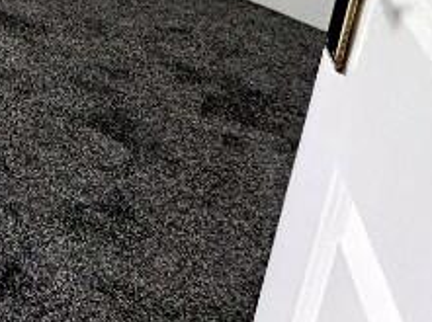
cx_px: -461
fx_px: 810
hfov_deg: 18.1
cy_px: -299
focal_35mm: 65
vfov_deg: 17.2
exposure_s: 1/99
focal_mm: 2.22
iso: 80
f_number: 2.2
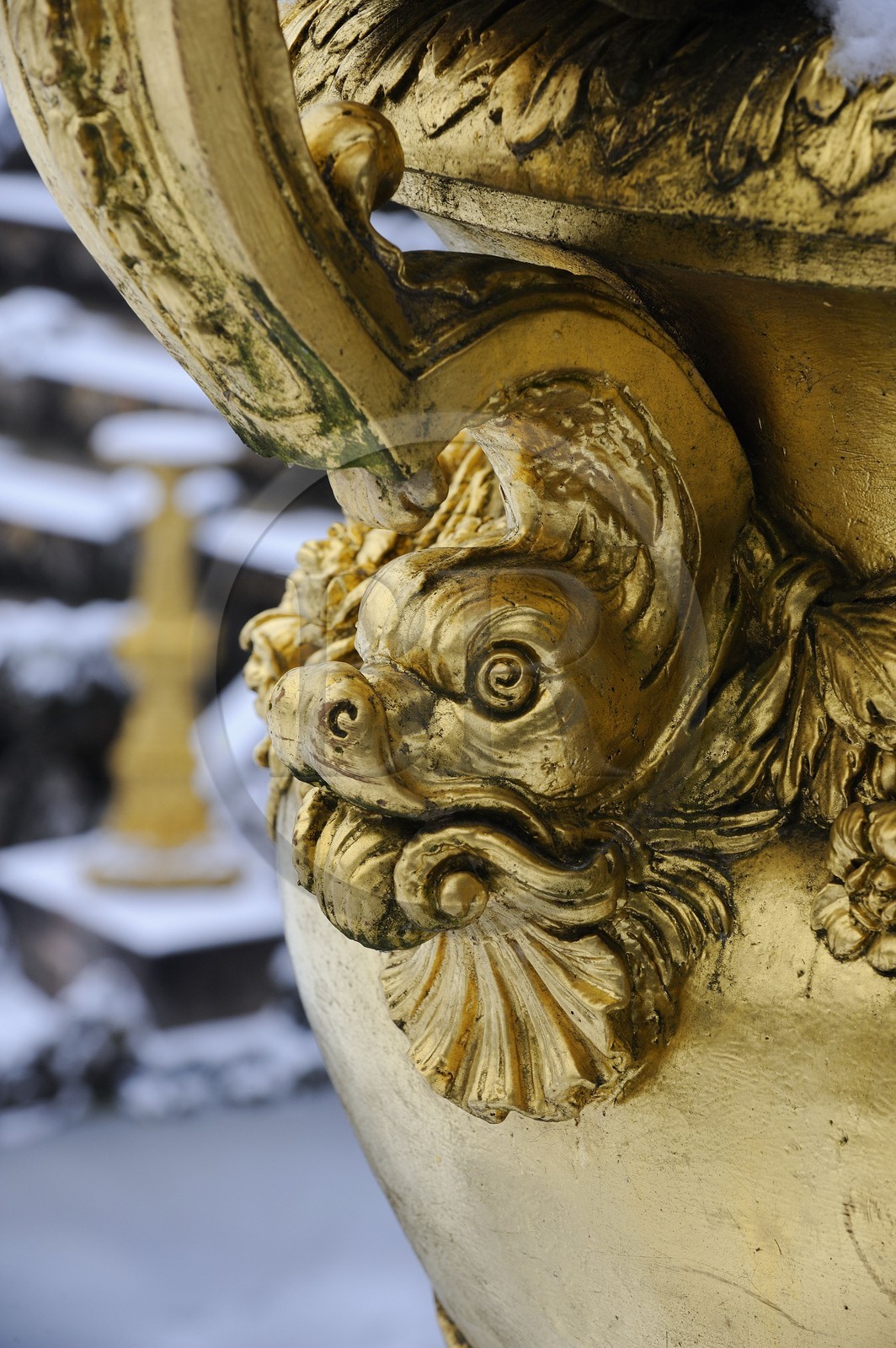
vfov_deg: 18.6
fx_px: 4113
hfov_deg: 12.4
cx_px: 448
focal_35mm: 110
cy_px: 674
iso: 400
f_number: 7.1
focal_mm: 110
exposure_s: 1/160
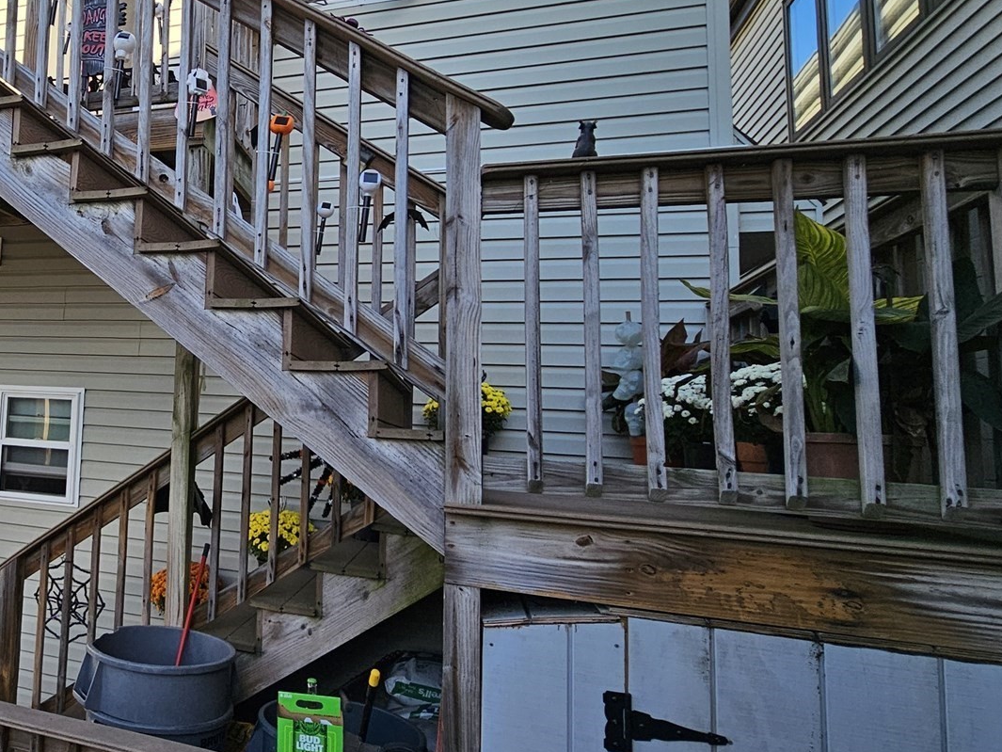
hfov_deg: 60.7
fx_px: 724
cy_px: 340
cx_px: 134
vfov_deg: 54.8
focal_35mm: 25
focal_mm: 2.2
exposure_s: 1/876
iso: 50
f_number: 2.2
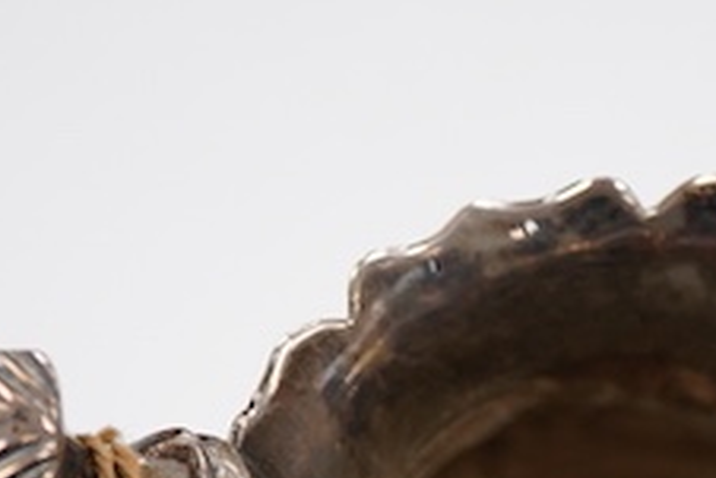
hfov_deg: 11.5
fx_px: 3562
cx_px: 520
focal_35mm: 179
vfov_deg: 7.6
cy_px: 665
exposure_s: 1/125
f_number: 5
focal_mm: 30
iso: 500
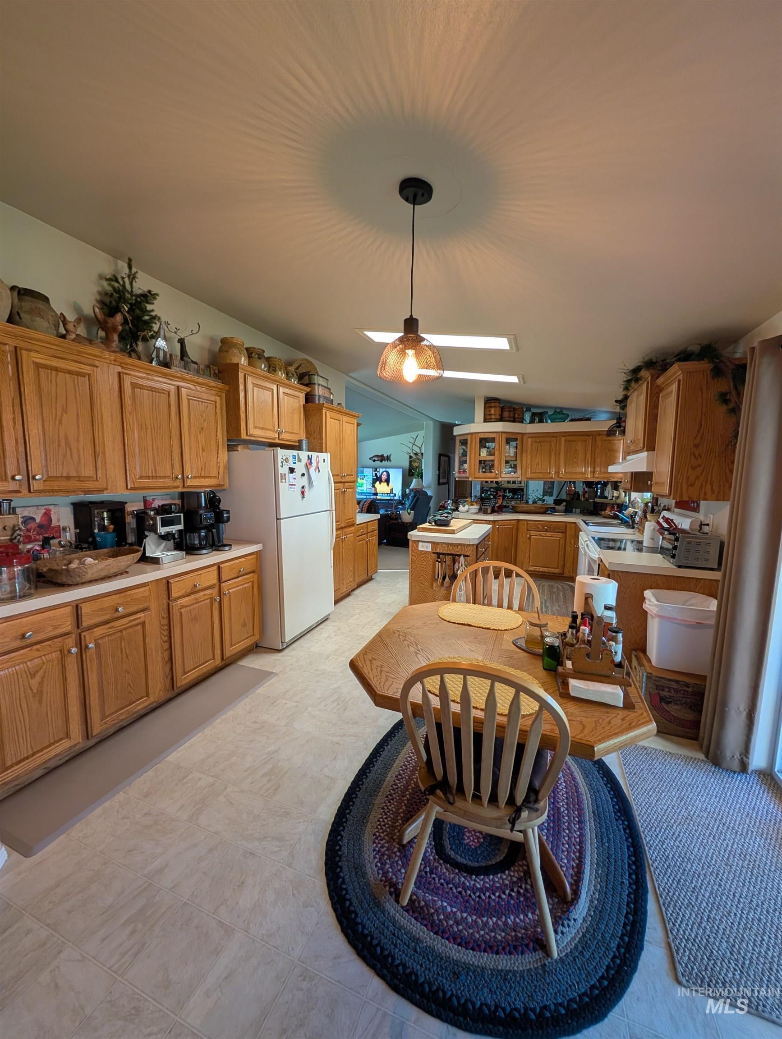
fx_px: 361
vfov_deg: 110.5
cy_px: 520
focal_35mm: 12
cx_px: 391
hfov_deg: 94.6
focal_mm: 2.02
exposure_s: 1/40
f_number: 1.7
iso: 92
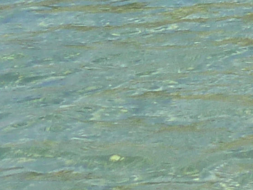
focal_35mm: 219
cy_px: -291
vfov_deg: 6.4
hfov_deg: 8.7
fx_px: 1601
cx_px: 456
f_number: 9
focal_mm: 5
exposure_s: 1/100
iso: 100
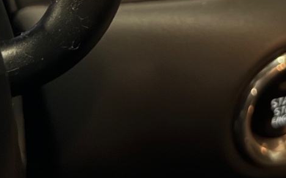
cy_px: -101
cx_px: 161
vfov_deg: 13.9
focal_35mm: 87
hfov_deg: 23.8
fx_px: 678
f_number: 1.78
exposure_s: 1/28
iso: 1600
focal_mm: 6.76
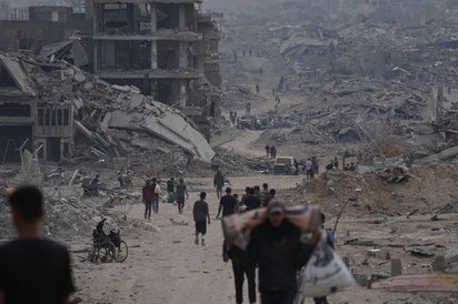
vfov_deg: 4.4
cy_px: 121
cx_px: 249
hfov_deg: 6.6
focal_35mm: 311
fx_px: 3953
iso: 250
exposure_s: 1/1600
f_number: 5.6
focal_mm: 250
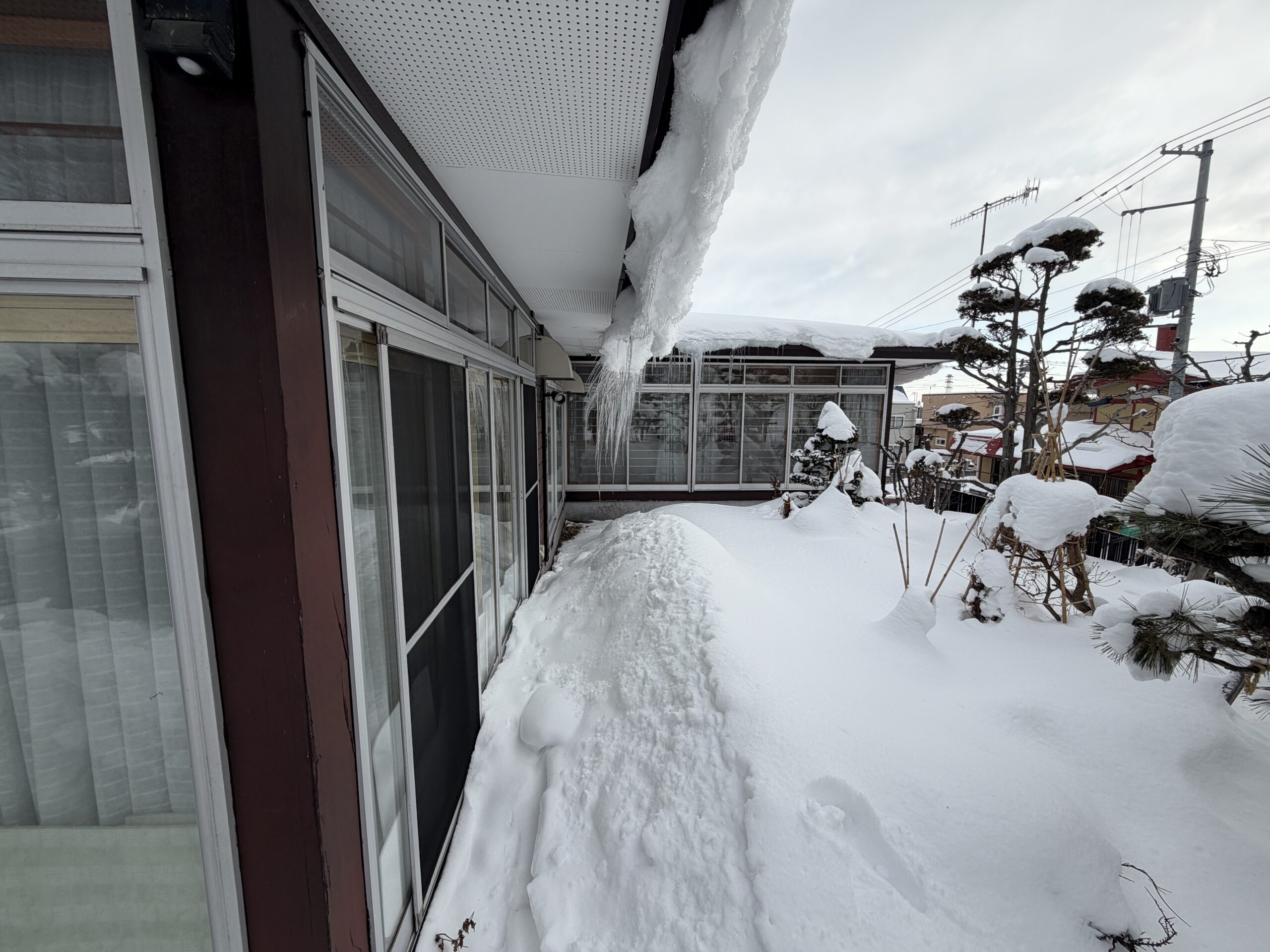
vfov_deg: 85.7
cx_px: 635
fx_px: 514
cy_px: 476
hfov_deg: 102.1
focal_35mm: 14
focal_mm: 2.22
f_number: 2.2
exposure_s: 1/770
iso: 25
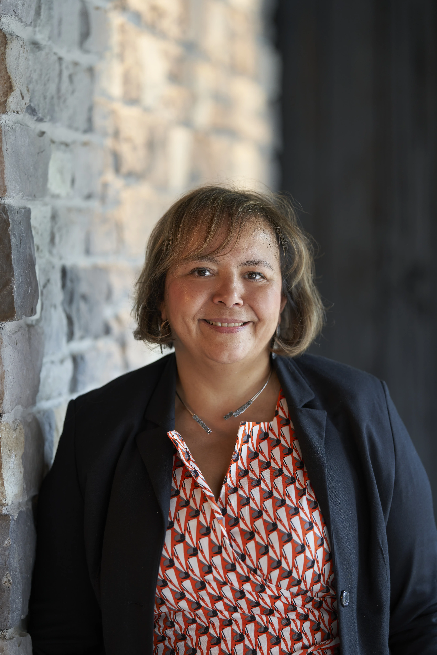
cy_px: 328
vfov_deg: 15.2
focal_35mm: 135
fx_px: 2458
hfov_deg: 10.2
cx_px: 218
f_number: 1.8
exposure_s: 1/200
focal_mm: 135
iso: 400
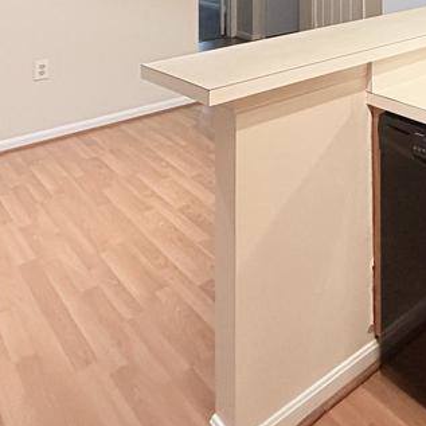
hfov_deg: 35.1
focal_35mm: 40
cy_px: -87
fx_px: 557
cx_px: 484
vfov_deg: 33.8
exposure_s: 1/60
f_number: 2.2
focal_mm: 2.22
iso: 400
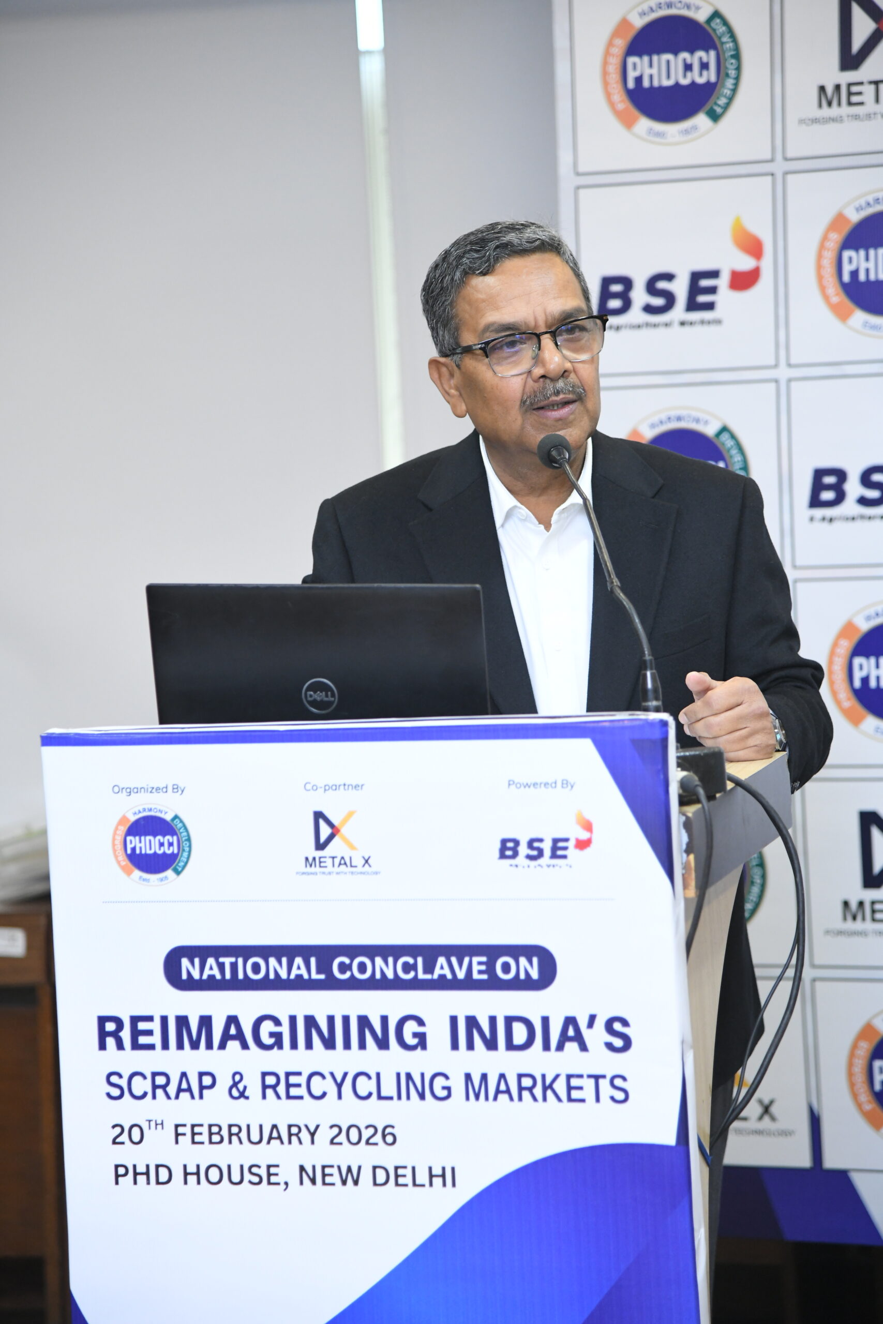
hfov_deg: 12.5
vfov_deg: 18.6
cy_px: 662
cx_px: 442
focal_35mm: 110
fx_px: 4046
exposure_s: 1/100
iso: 2500
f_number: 4
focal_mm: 110
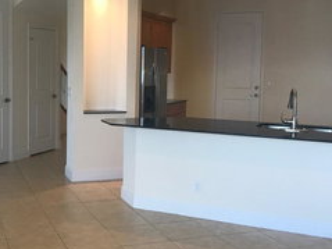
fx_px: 479
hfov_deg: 37.9
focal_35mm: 50
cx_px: 119
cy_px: 111
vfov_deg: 29.1
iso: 25
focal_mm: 3.99
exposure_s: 1/30
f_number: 1.8
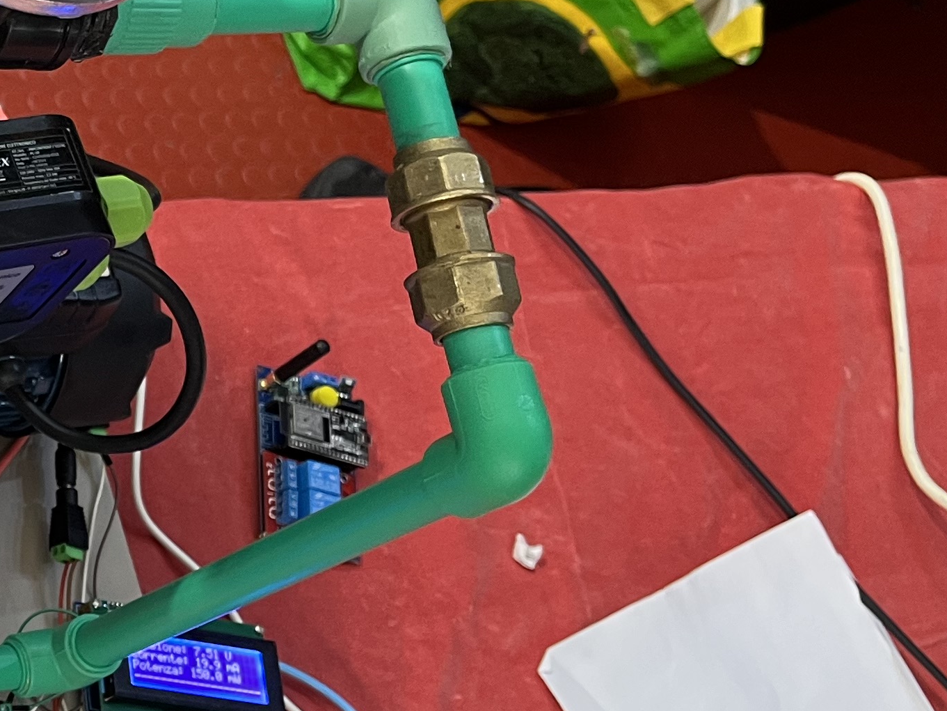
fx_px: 2107
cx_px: -347
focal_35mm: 77
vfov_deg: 19.1
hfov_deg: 22.2
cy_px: 375
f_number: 1.6
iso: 125
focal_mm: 5.1
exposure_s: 1/50
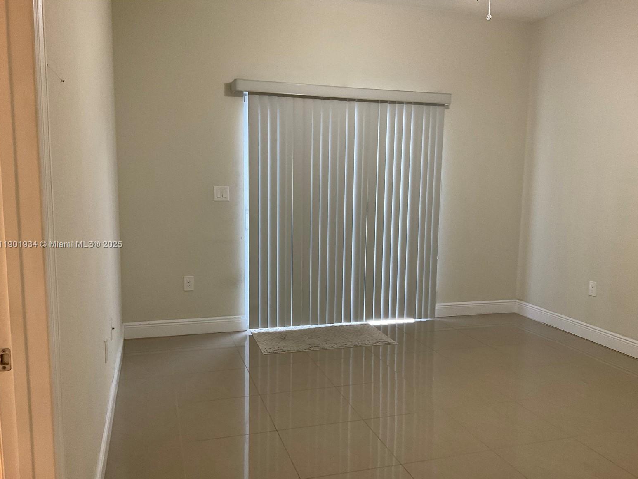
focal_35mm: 30
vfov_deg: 46.8
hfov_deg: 60.0
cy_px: 245
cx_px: 320
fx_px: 553
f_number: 1.8
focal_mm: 3
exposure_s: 1/60
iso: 160
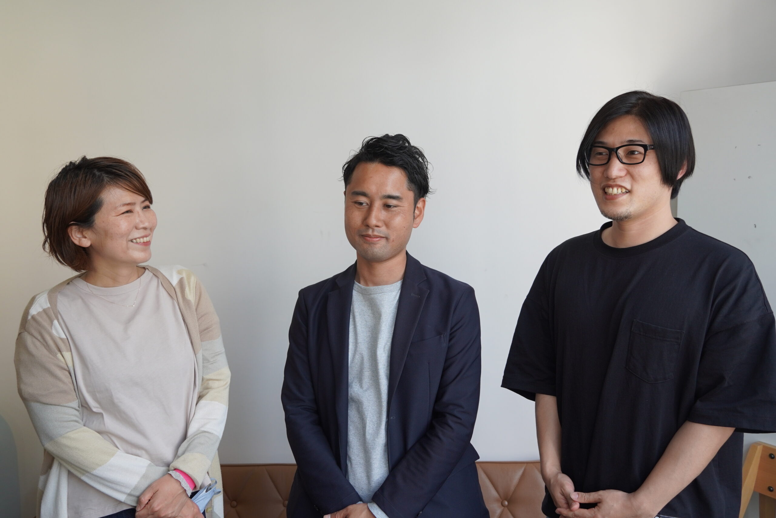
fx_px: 712
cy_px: 259
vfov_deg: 40.0
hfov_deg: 57.2
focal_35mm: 33
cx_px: 388
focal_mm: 22
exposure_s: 1/160
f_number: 4
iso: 320
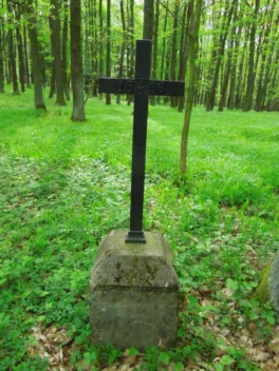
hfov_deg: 54.9
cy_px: 186
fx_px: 269
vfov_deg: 69.4
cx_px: 140
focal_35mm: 25
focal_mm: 4.5
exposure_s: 1/1600
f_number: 3.3
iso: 3200
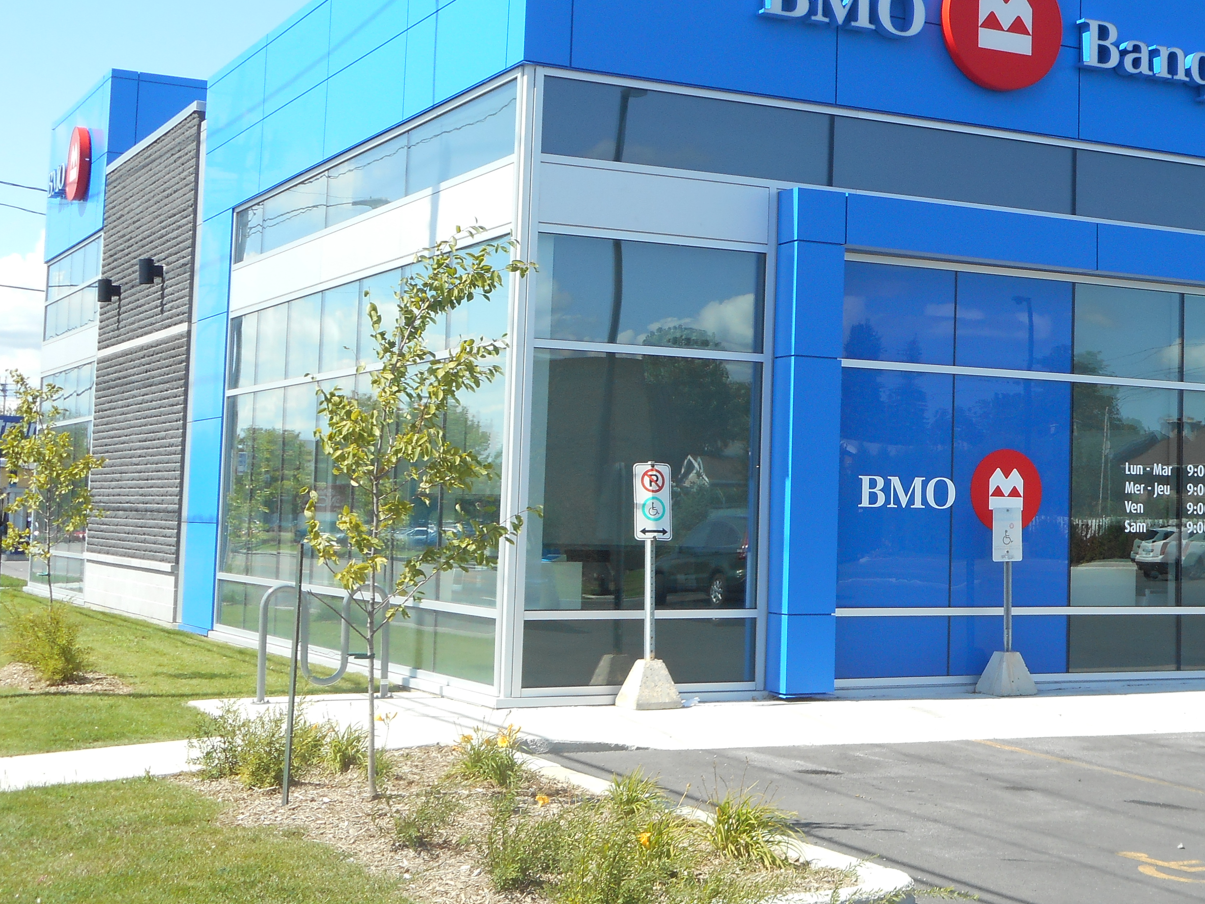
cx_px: 924
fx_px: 2089
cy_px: 347
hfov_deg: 31.5
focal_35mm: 60
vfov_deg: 24.4
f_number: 4.5
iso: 80
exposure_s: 1/250
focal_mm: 6.9
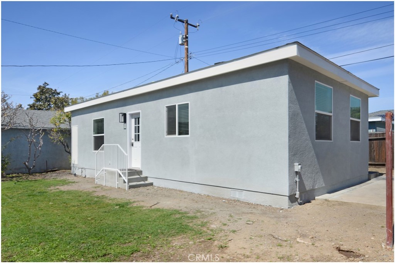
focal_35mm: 24
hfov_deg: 73.8
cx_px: 198
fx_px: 263
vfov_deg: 53.0
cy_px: 132
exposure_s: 1/2500
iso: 100
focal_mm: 16
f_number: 2.8
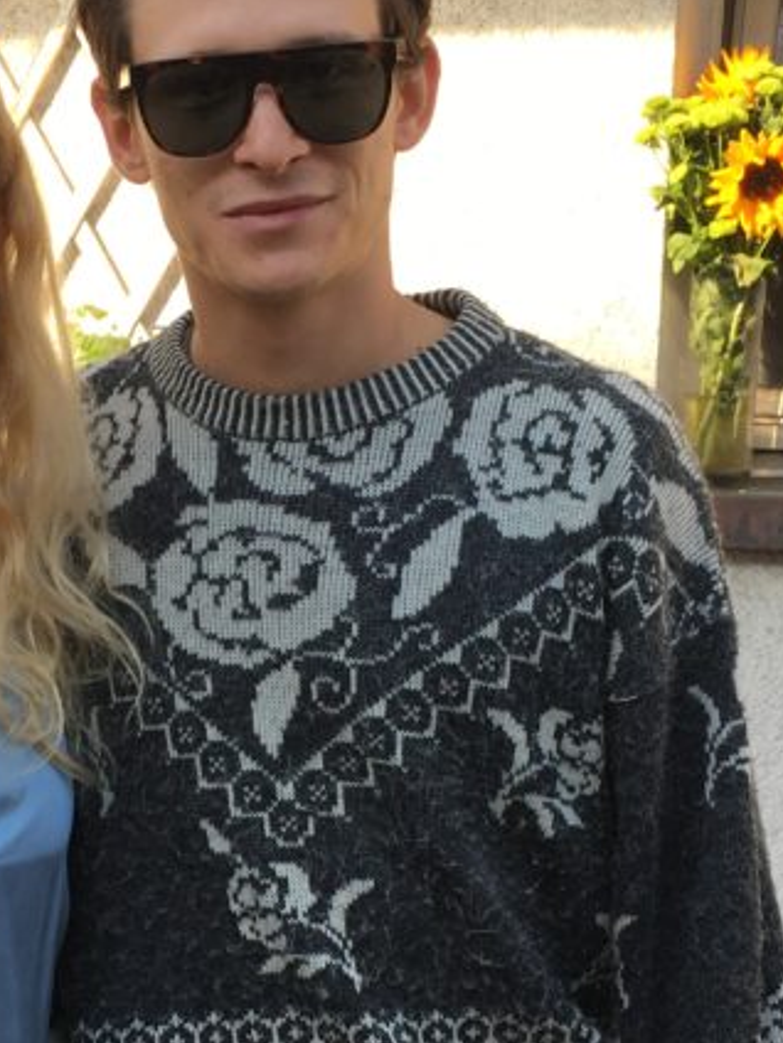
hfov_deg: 20.9
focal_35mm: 70
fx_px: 2111
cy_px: 772
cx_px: 207
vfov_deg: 27.4
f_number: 2.2
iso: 25
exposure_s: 1/265
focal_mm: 4.15
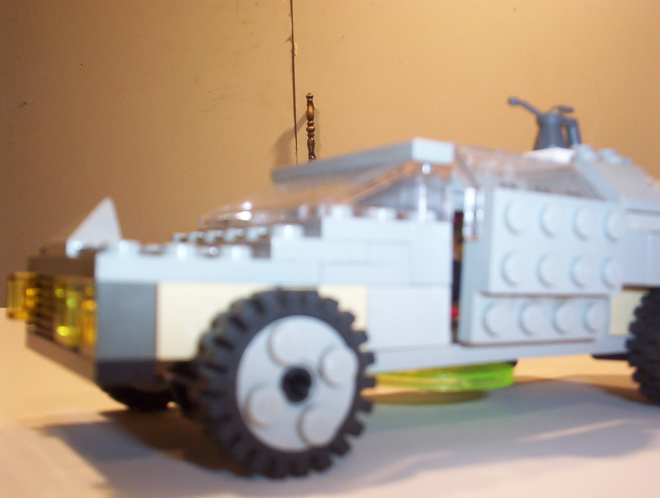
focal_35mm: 39
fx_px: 745
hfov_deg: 47.8
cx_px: 330
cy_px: 249
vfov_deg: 37.0
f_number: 4.5
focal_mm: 6
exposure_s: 1/8
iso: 140
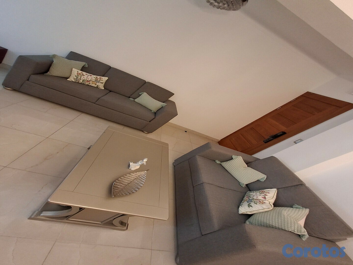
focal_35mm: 16
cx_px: 176
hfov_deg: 94.5
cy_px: 132
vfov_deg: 78.1
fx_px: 163
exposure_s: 1/40
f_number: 2.2
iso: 200
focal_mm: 1.64
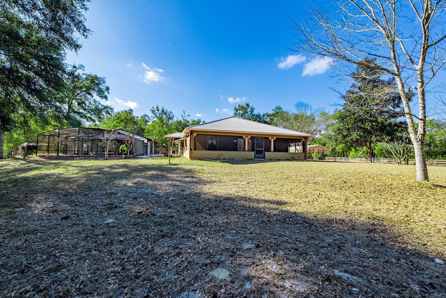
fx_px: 173
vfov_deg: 81.3
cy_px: 149
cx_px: 223
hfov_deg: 104.2
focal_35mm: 14
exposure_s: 1/3200
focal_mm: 14
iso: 400
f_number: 8
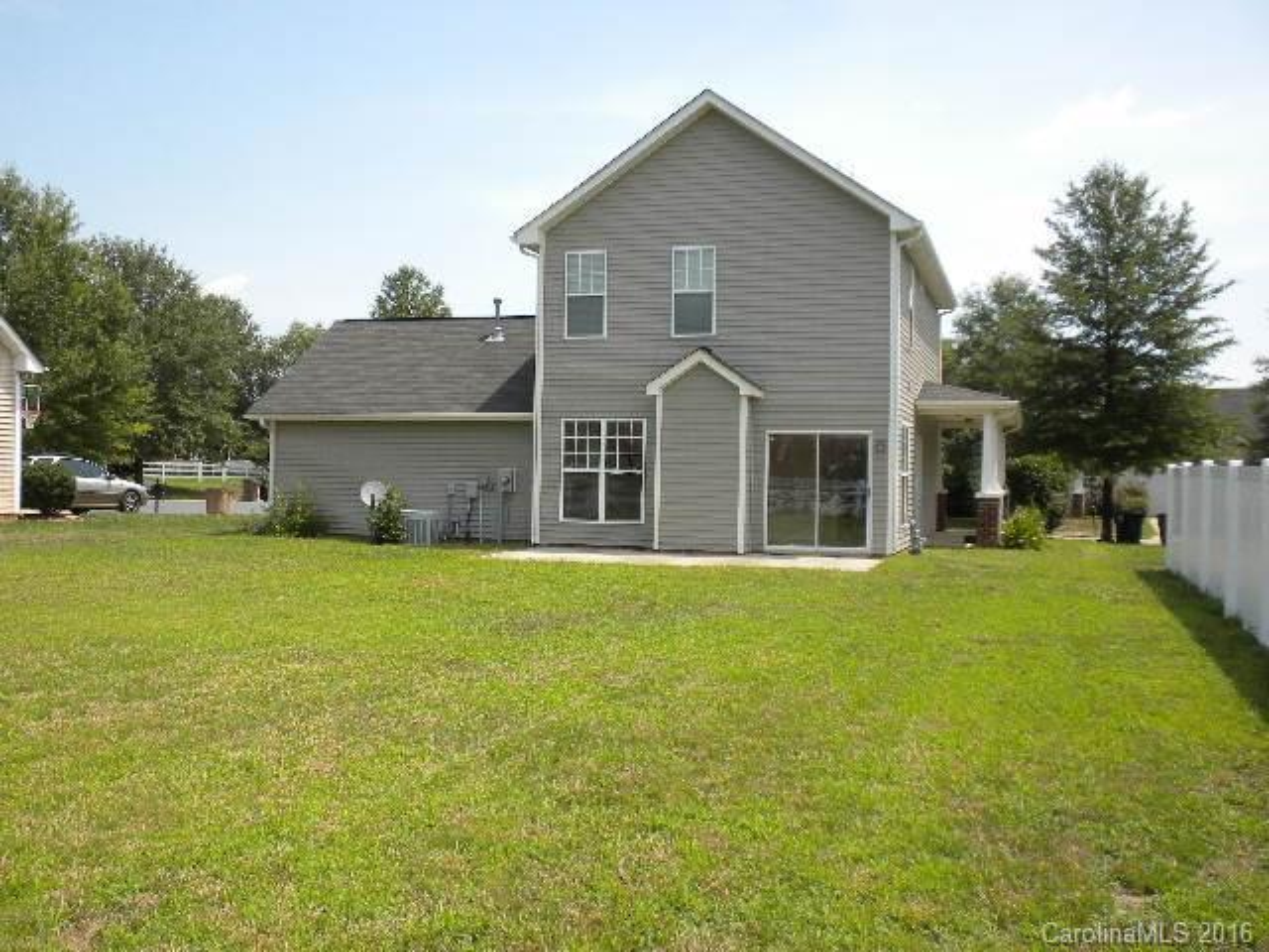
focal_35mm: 37
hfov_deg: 50.1
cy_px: 476
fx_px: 1356
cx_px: 634
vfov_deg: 38.7
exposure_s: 1/96.4
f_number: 10
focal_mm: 6.6
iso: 90
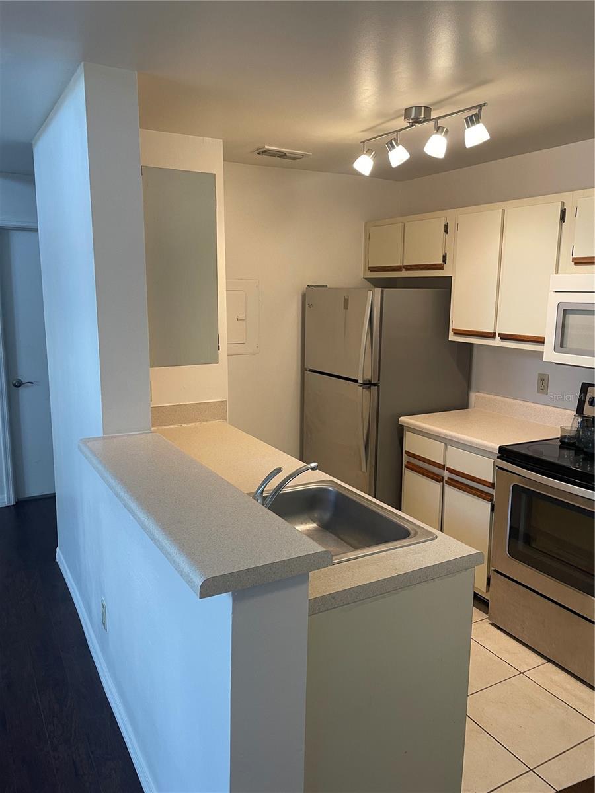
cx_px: 298
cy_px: 396
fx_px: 596
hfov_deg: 53.1
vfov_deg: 67.3
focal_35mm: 26
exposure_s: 1/60
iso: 80
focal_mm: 4.2
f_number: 1.6
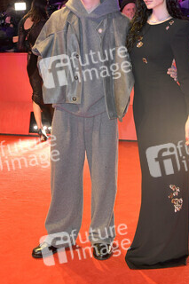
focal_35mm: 60
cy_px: 112
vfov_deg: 33.3
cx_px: 111
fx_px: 473
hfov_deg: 22.6
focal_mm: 48
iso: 1600
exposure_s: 1/200
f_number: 5.6
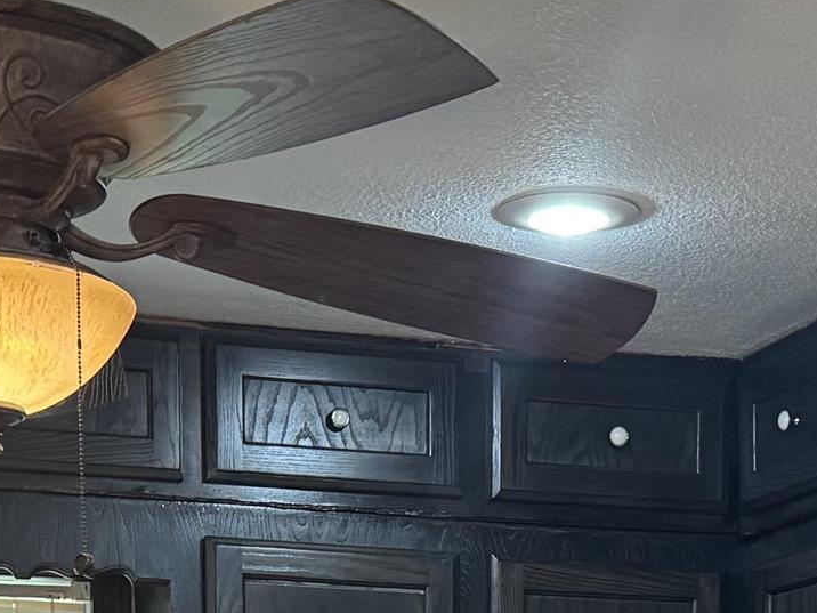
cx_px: 478
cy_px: 1071
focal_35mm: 103
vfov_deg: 13.1
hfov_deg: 19.1
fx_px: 2431
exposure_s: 1/60
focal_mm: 6.76
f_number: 1.78
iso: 400
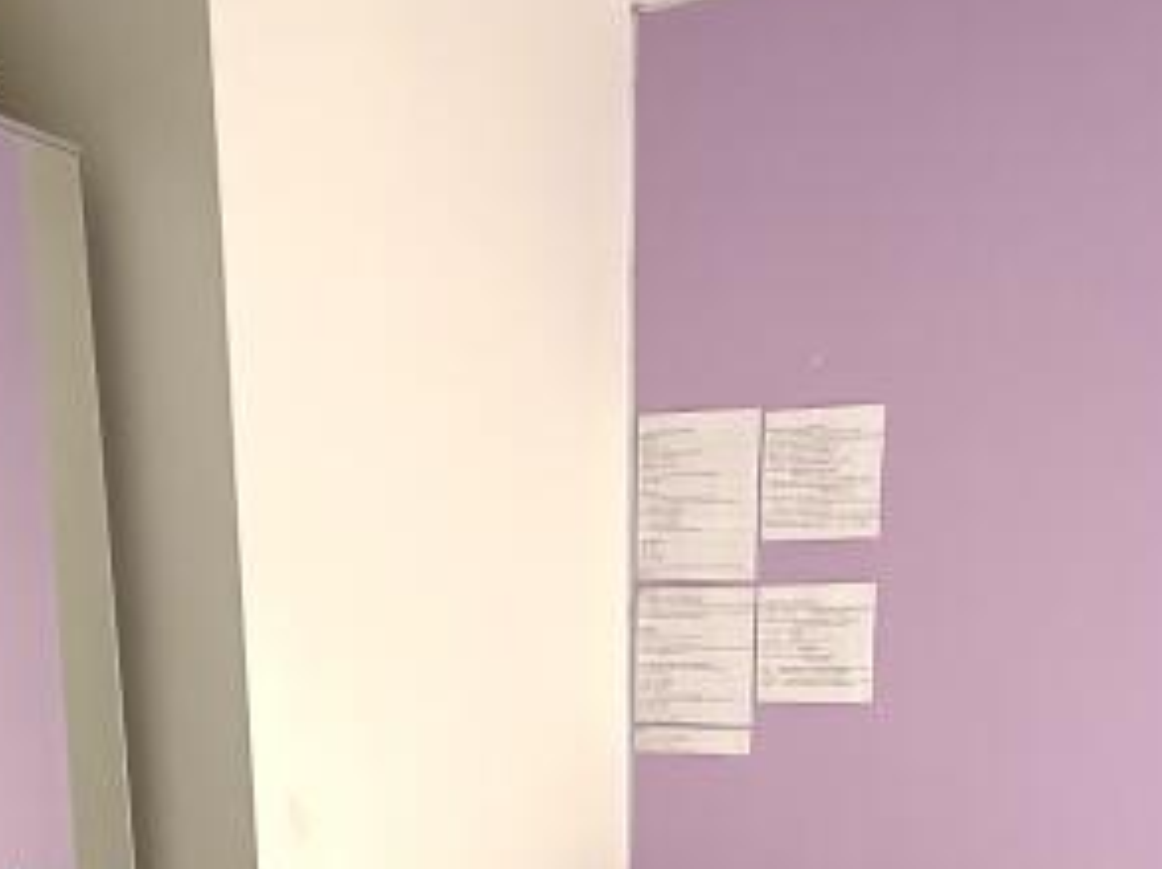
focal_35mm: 49
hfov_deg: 38.8
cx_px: 702
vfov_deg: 25.1
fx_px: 1643
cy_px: 1167
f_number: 2.2
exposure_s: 1/99
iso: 100
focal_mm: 2.22
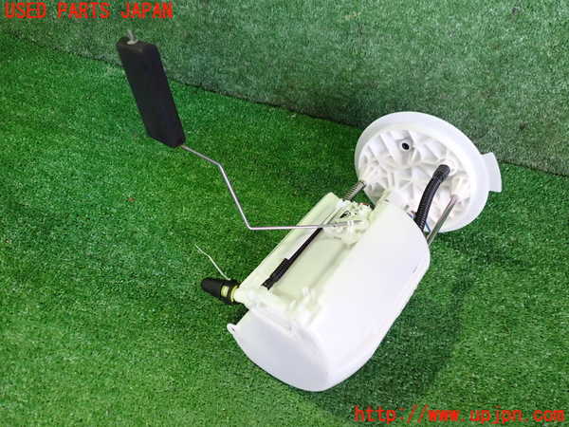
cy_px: 214
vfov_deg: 46.8
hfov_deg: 60.0
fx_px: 493
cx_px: 284
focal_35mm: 30
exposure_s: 1/30
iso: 500
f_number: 2.3
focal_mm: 5.4
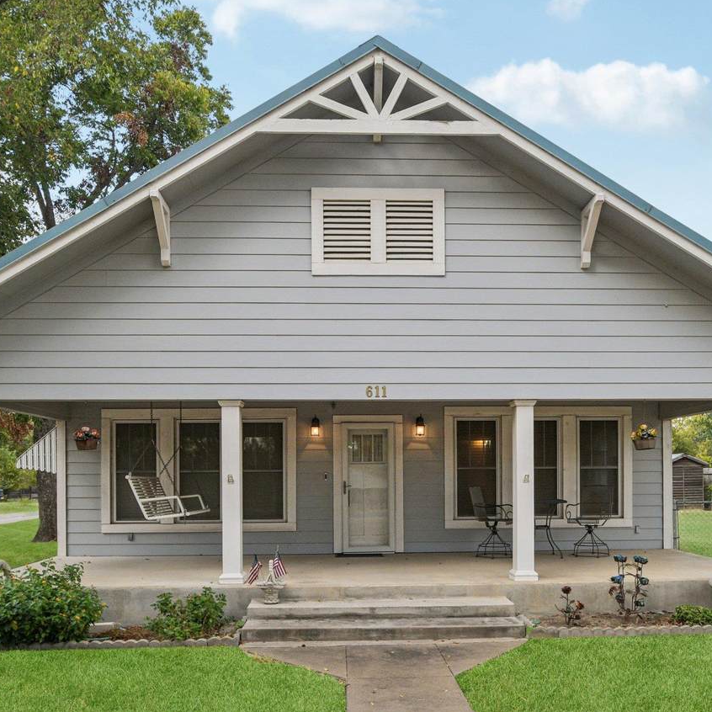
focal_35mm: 27
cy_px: 356
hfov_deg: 59.1
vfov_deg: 59.1
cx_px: 365
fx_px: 628
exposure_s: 1/160
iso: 400
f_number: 8
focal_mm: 14
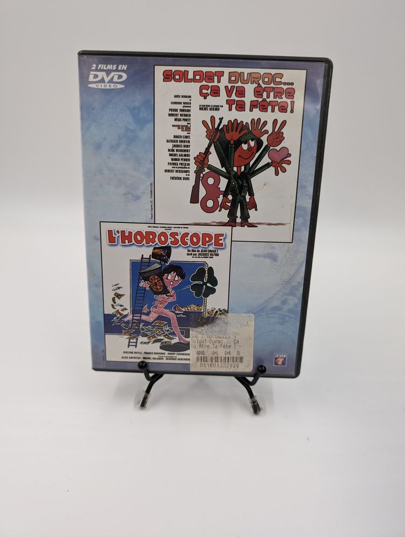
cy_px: 268
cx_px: 202
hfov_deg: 56.9
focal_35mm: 24
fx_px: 373
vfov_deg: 71.5
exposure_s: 1/99.7
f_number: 1.68
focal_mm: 6.9
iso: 117
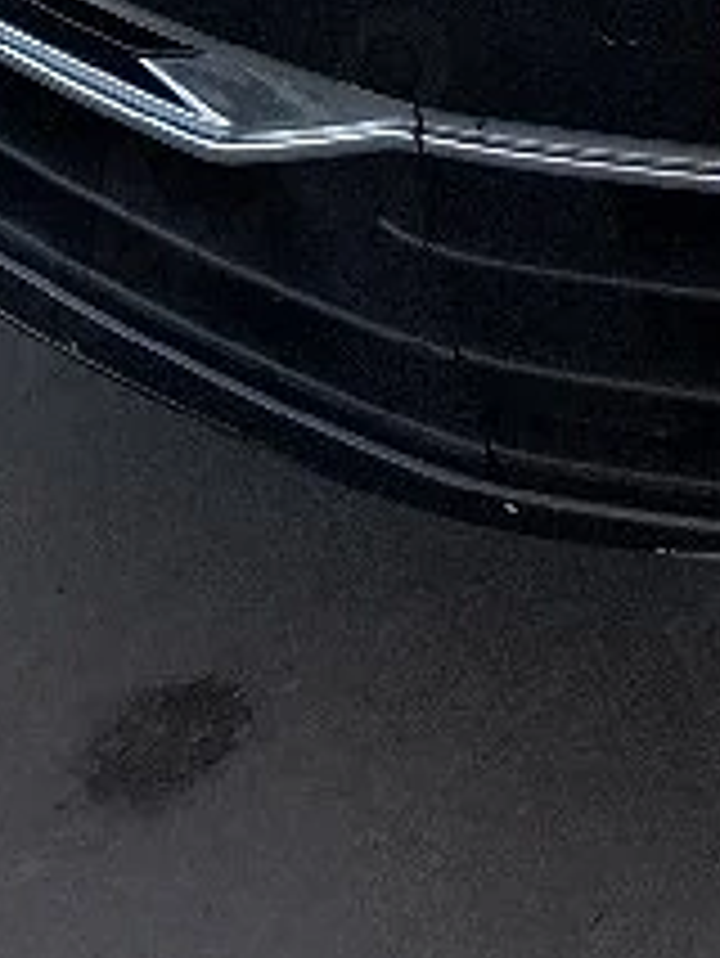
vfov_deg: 10.4
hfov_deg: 9.6
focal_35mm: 144
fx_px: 3990
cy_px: -1806
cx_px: 1436
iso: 50
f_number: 1.8
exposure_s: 1/141
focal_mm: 5.54
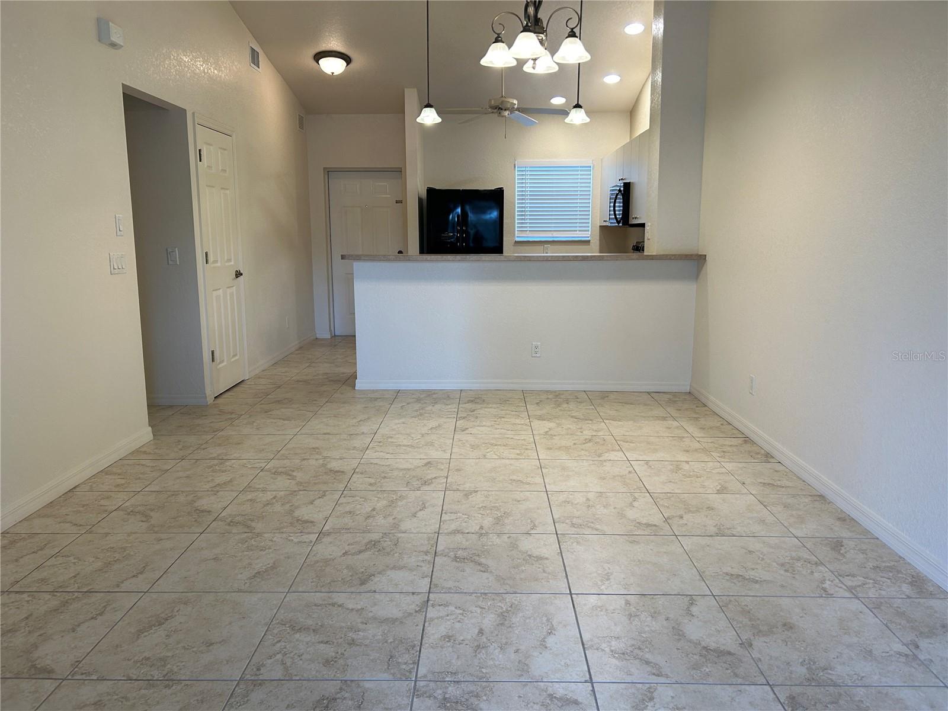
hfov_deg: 67.3
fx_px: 712
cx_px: 474
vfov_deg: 53.1
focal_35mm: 26
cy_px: 356
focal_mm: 5.7
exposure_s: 1/120
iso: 100
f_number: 1.5
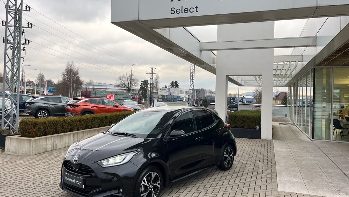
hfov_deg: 66.1
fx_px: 268
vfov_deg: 40.2
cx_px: 177
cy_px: 94
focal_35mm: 29
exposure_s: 1/126
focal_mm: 5.1
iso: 64
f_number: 1.6
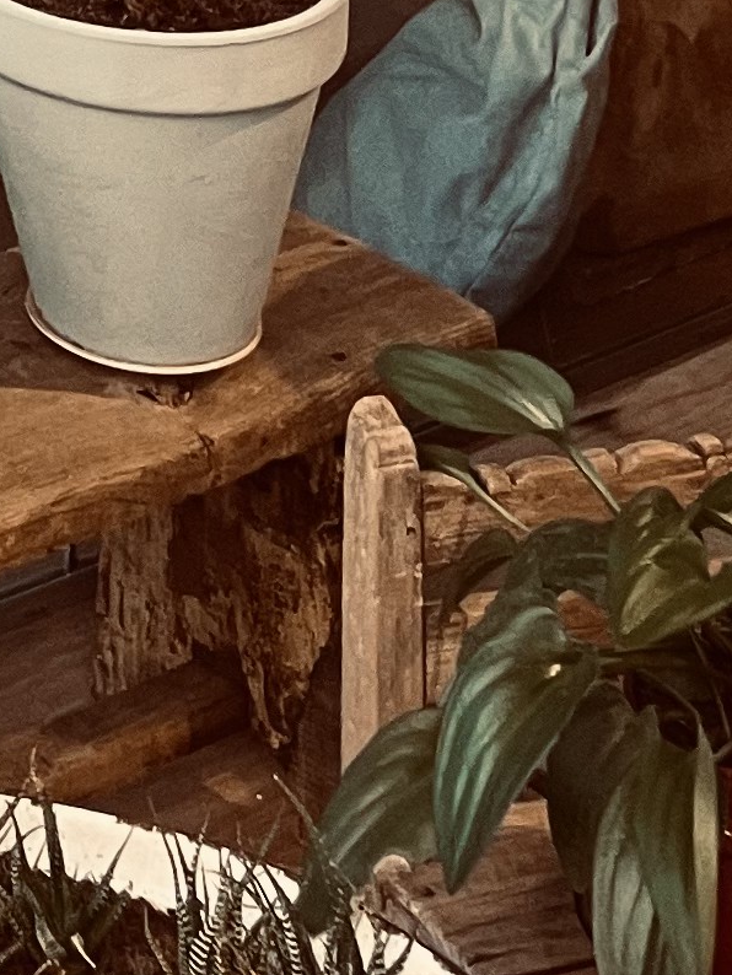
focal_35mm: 132
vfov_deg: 11.8
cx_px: -788
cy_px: -1445
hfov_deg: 10.3
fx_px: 3720
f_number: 1.6
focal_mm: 4.2
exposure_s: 1/50
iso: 125
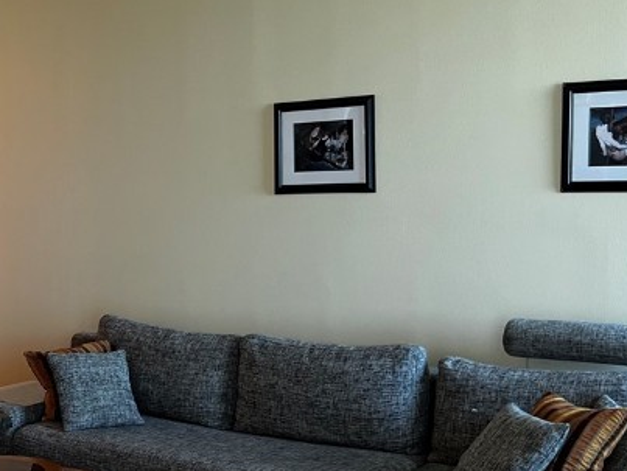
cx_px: 0
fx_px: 1197
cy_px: 308
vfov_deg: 22.2
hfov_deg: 27.7
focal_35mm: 66
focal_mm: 5.7
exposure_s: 1/120
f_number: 1.5
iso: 125
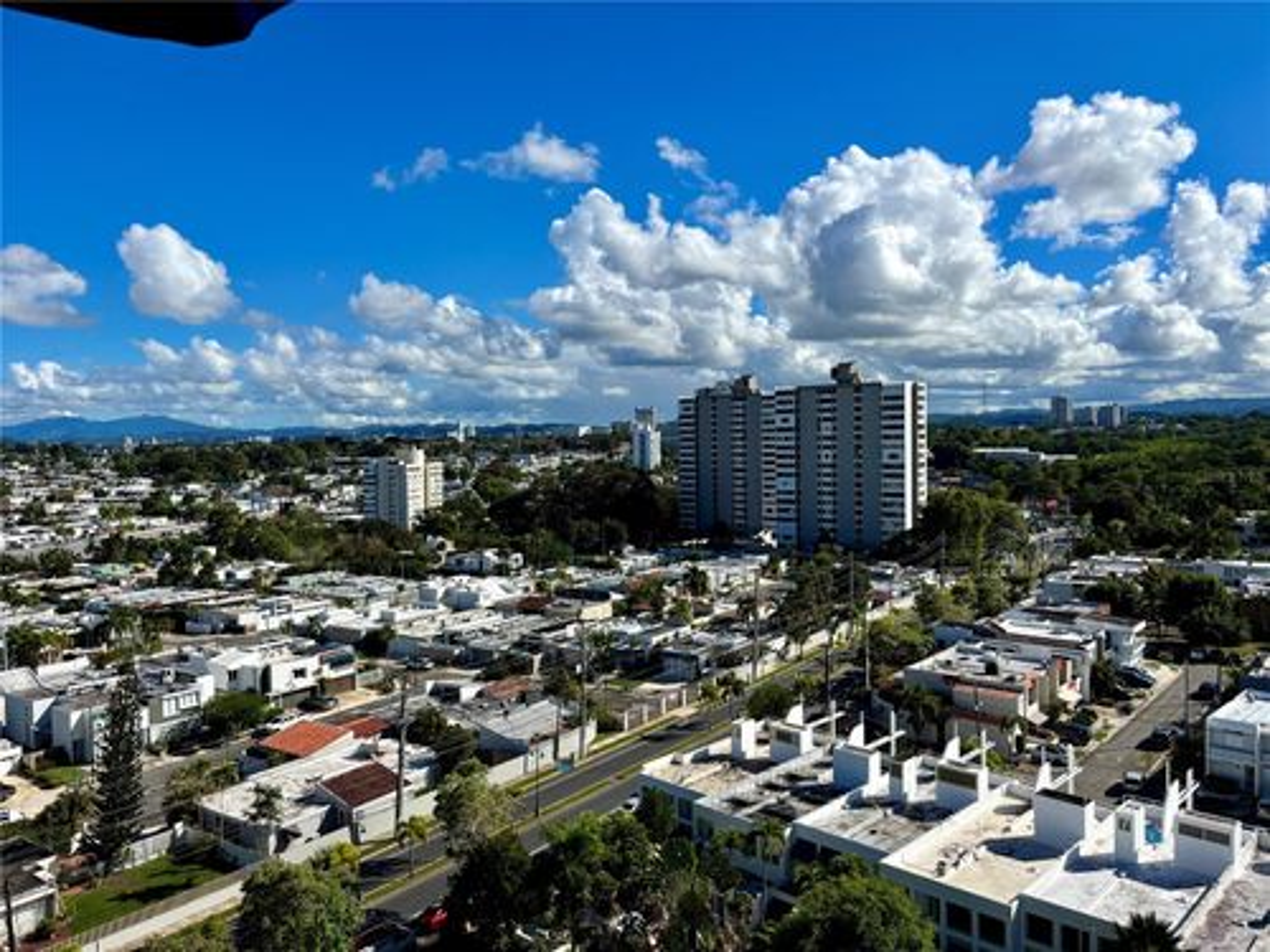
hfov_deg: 67.3
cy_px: 476
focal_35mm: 26
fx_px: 954
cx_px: 635
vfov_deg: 53.1
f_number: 1.6
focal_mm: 5.96
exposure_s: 1/5348
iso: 50
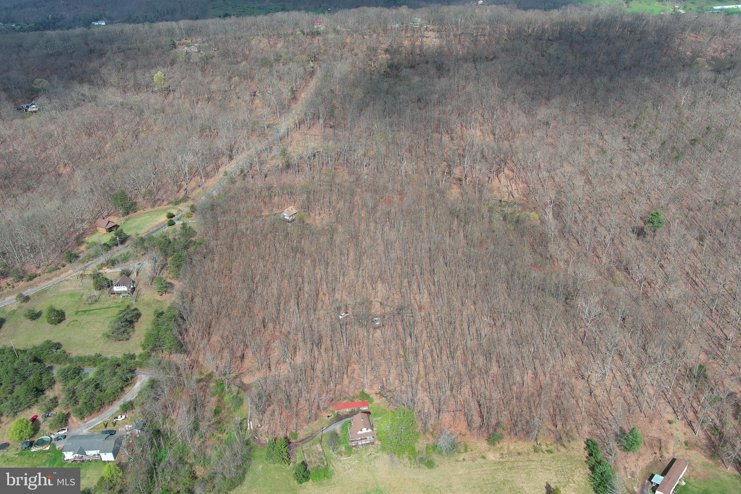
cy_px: 247
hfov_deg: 63.7
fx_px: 597
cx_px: 370
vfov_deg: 45.0
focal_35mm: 29
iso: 100
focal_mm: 10.57
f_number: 2.8
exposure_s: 1/965
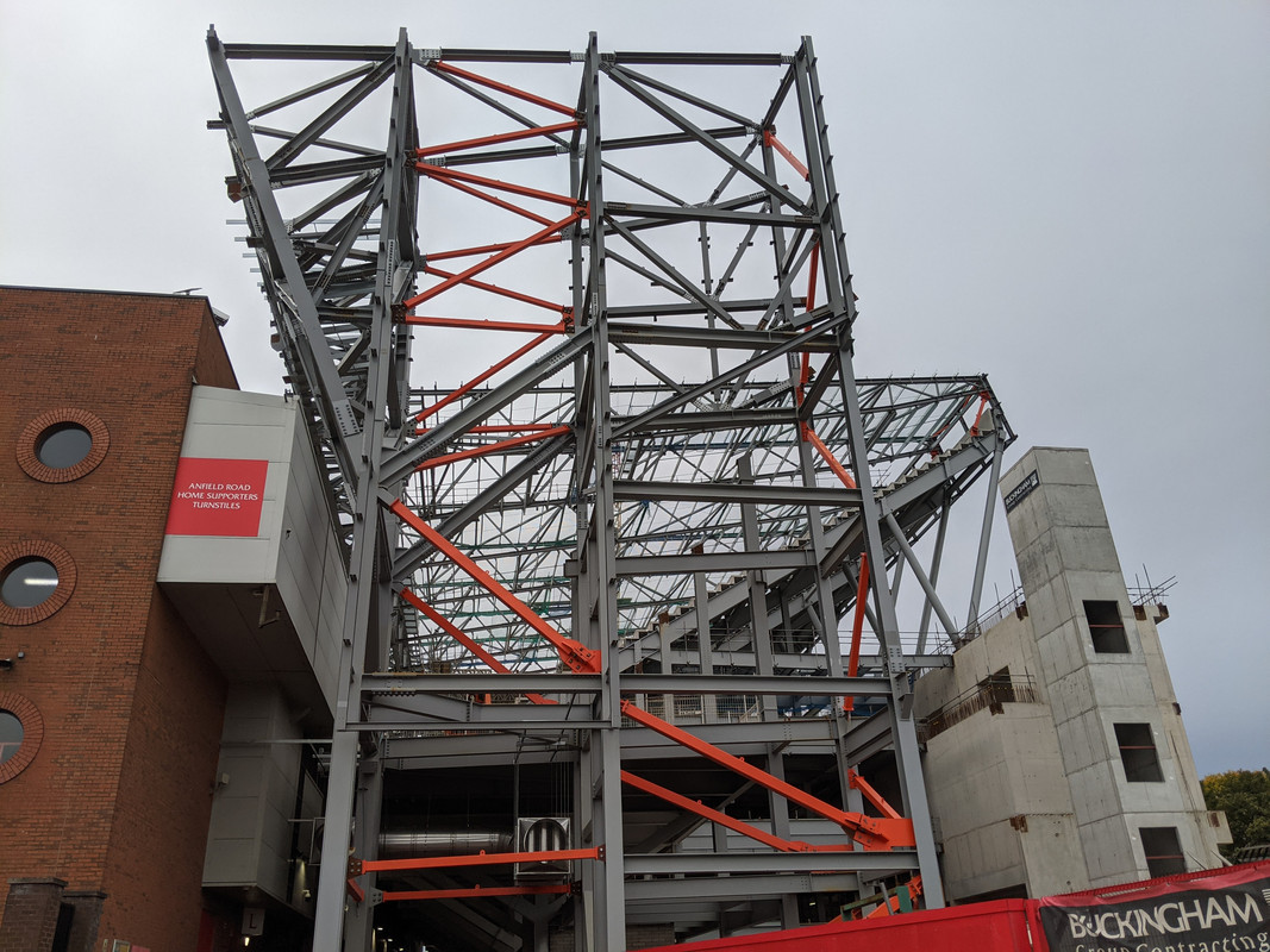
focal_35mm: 27
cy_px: 476
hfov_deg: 65.3
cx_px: 635
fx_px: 990
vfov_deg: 51.3
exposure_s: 1/1381
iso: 63
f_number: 1.8
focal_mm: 4.44
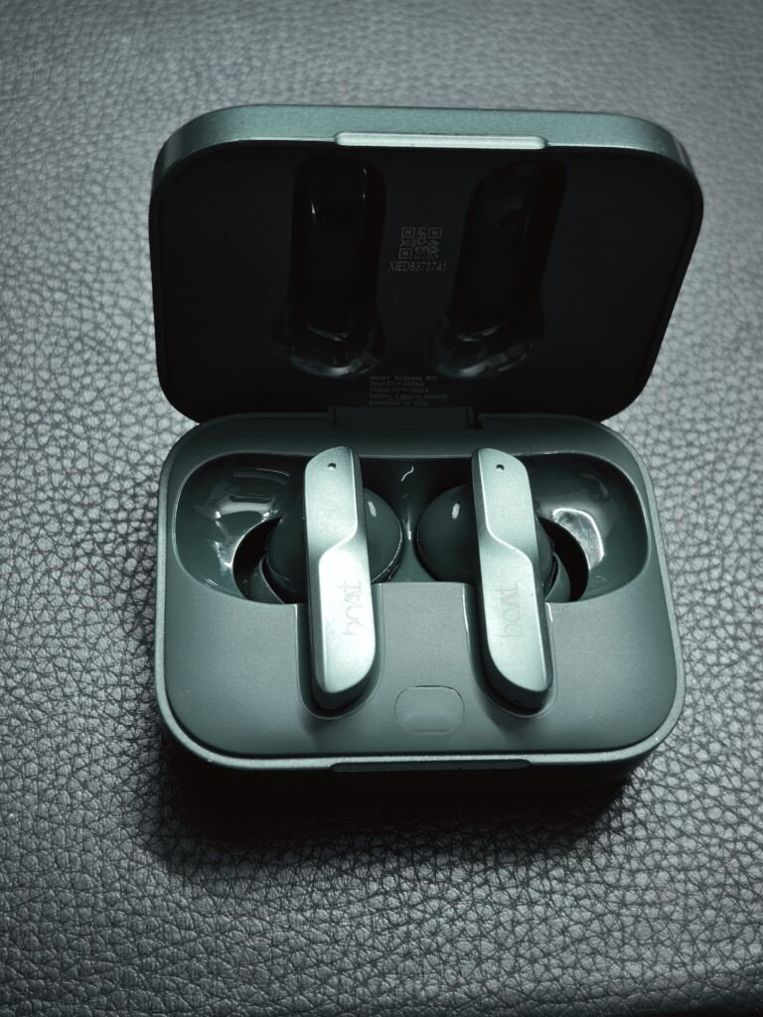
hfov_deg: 31.5
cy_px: 508
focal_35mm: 46
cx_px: 382
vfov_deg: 41.2
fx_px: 1352
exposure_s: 1/25
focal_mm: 6.55
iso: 320
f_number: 1.62
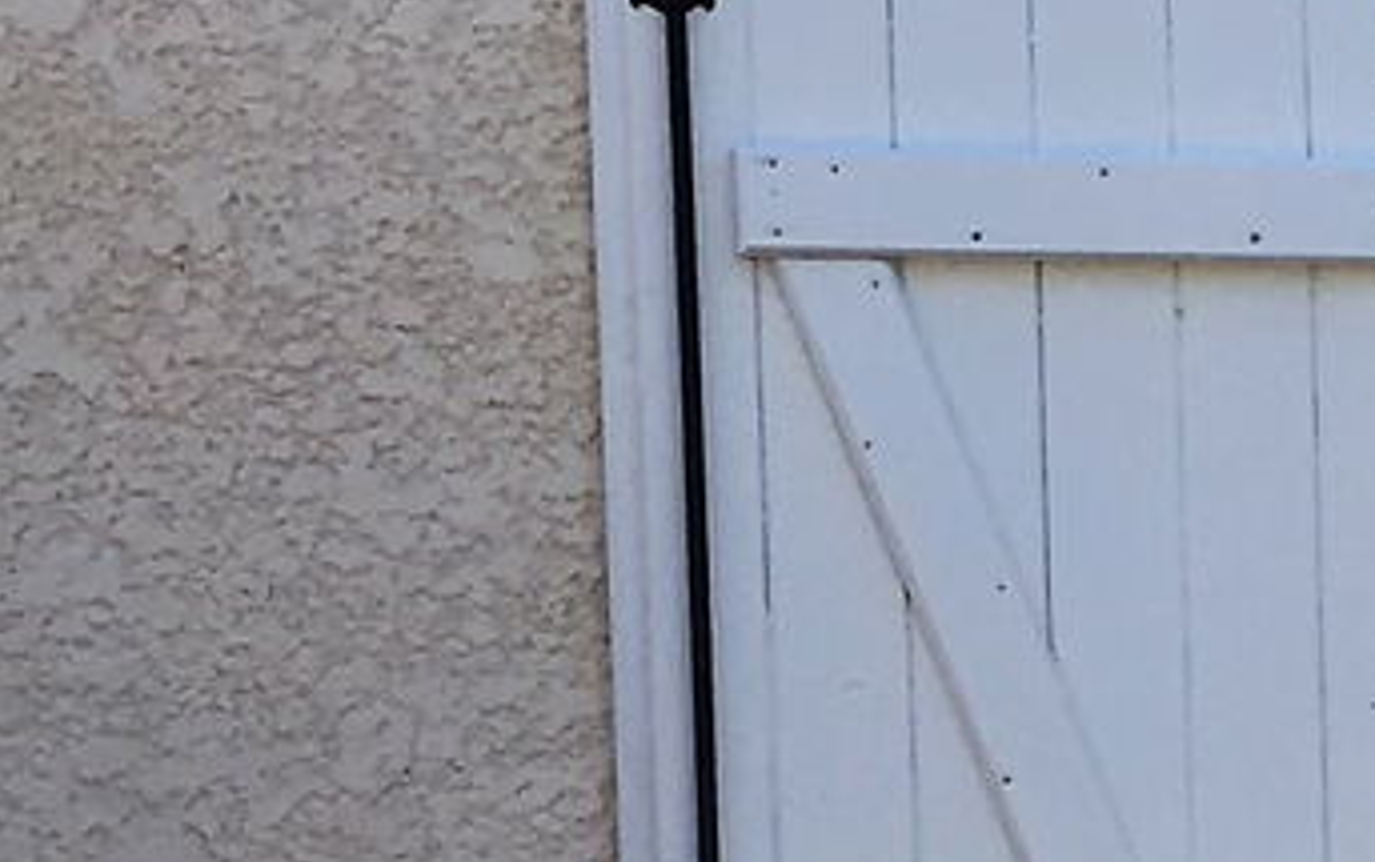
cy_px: 1602
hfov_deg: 10.4
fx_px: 7163
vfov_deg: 6.7
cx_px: 2429
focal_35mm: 191
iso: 25
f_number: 2.2
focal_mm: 4.15
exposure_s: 1/663
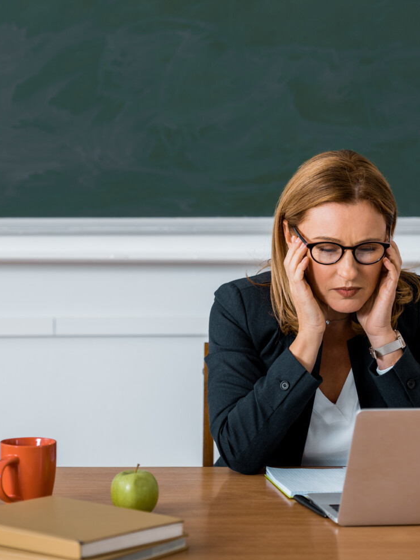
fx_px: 2297
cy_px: 281
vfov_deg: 13.9
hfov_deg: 10.4
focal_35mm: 142
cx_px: 199
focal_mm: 98
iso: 80
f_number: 4
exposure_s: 1/200
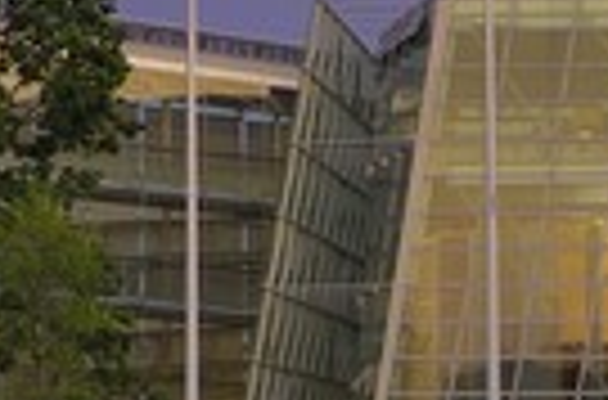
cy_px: 324
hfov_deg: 7.1
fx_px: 4898
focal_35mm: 291
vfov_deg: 4.7
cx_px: 399
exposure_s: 1/3.33
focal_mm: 62
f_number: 6.3
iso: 100
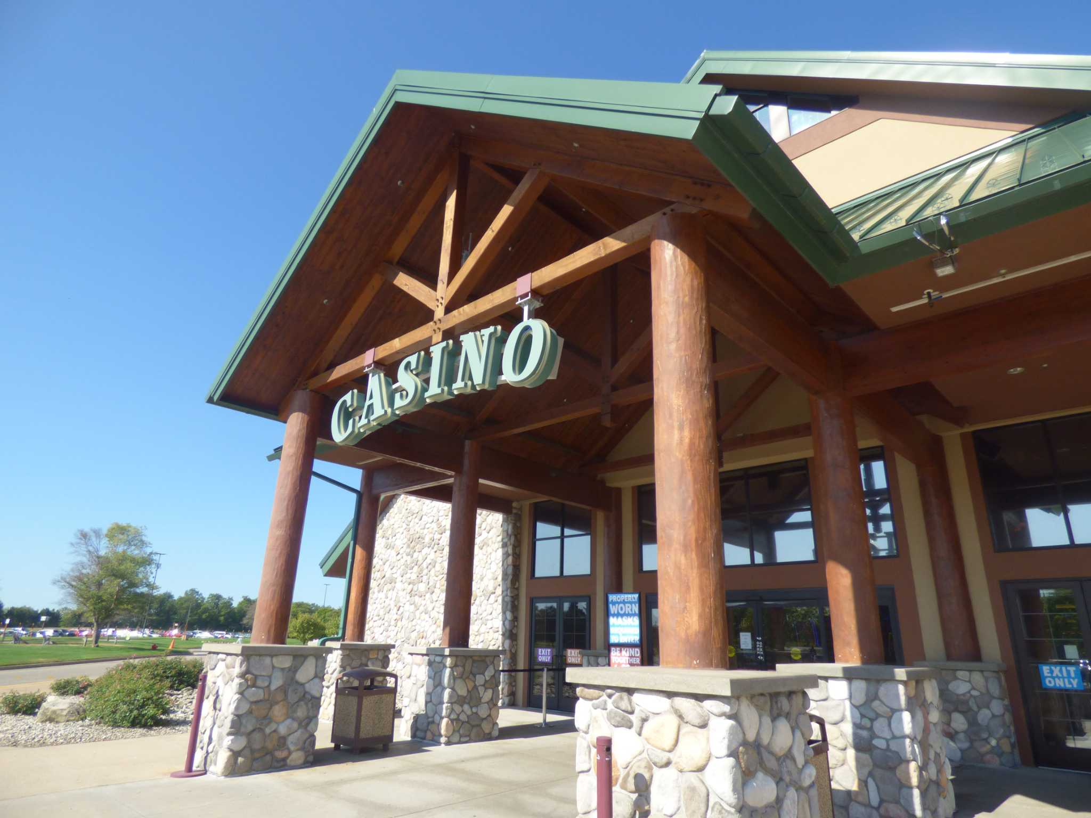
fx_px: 630
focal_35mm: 20
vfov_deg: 66.0
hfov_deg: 81.7
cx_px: 546
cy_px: 409
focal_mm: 3.58
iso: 100
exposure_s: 1/1300
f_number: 2.8
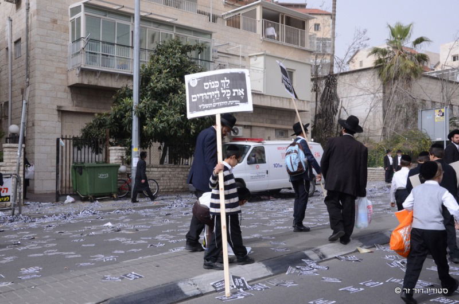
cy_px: 152
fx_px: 477
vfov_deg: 35.3
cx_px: 230
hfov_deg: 51.4
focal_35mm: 38
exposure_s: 1/800
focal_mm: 25
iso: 500
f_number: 9
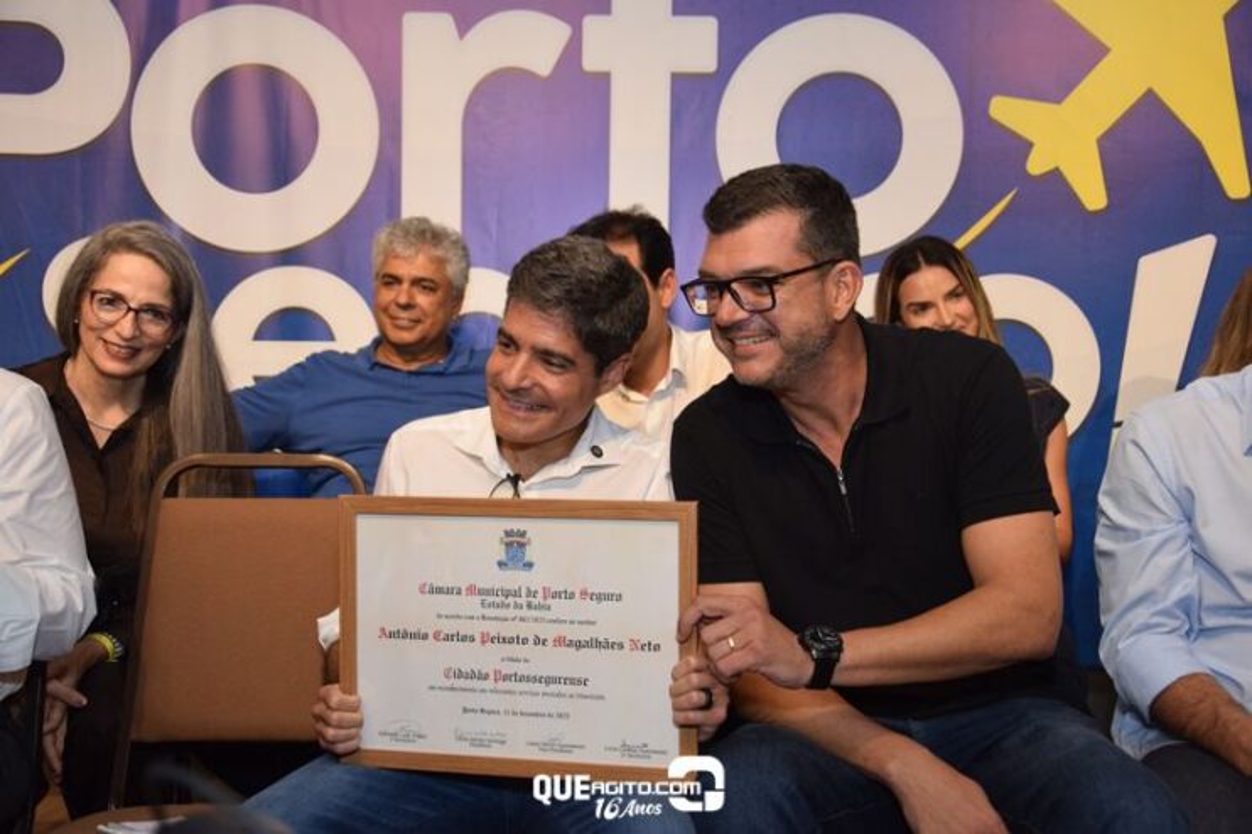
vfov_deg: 29.8
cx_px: 626
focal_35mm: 45
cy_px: 417
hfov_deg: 43.6
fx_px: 1564
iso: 800
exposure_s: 1/80
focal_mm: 30
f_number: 4.5
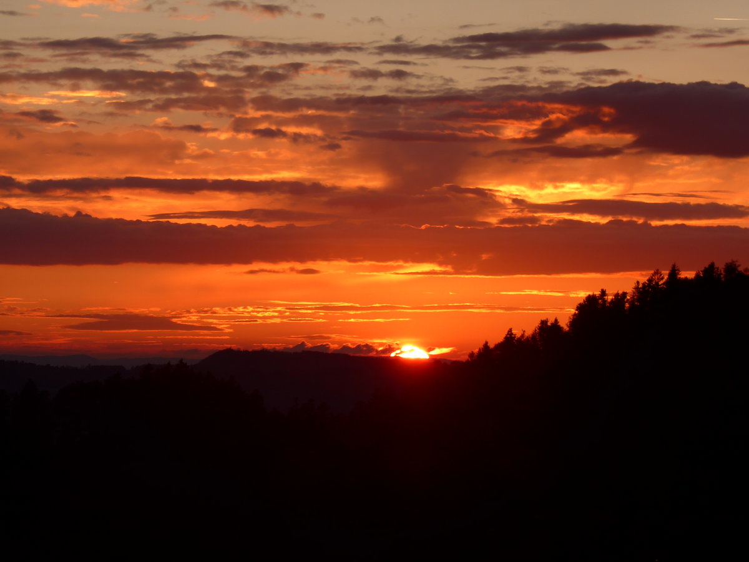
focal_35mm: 222
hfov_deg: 8.9
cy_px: 281
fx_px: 4804
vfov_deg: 6.7
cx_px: 374
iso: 80
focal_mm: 42.8
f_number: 5.9
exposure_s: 1/125
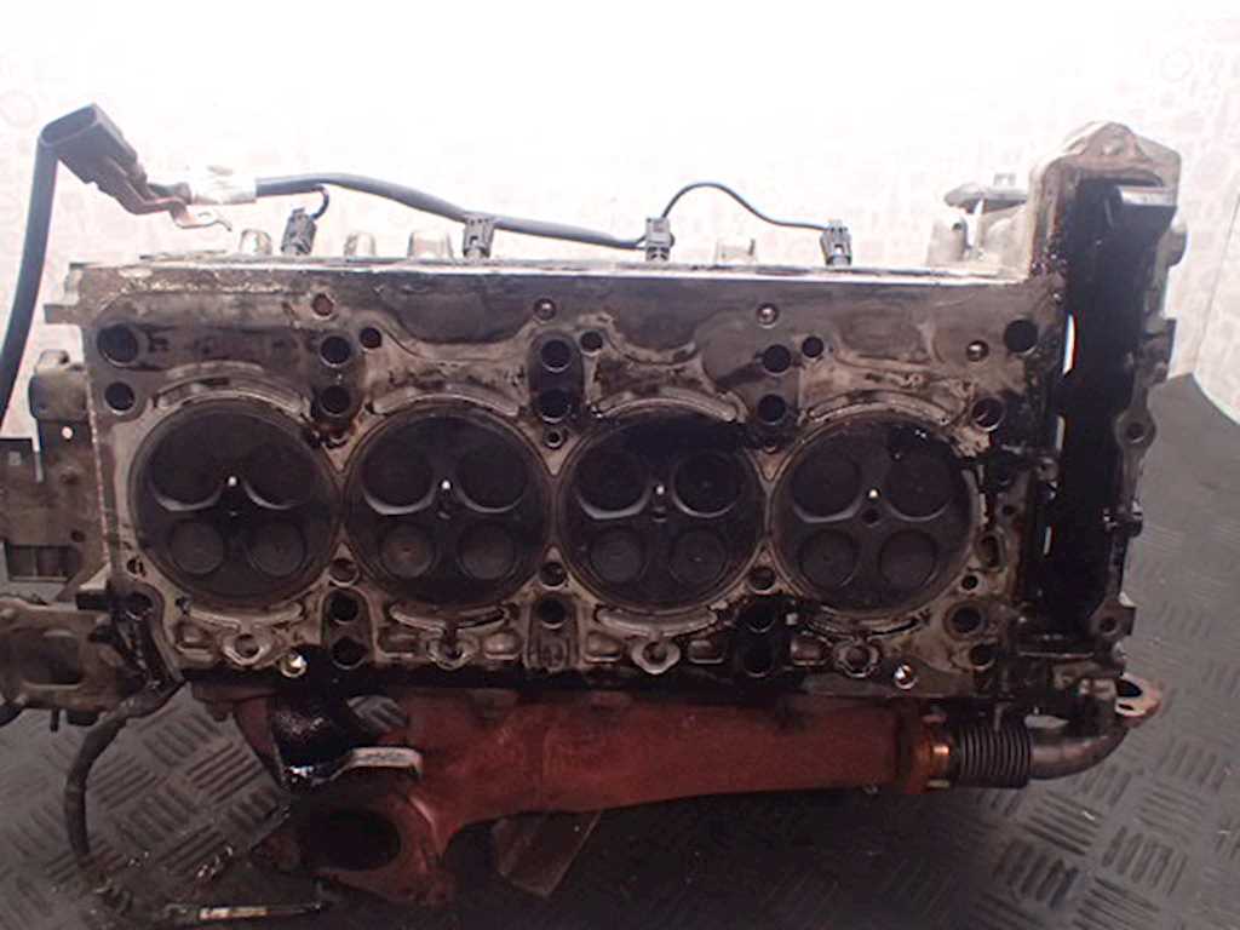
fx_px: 1075
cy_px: 465
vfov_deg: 46.8
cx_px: 620
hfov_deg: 60.0
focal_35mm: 30
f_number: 2.3
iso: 800
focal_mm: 5.5
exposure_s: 1/80
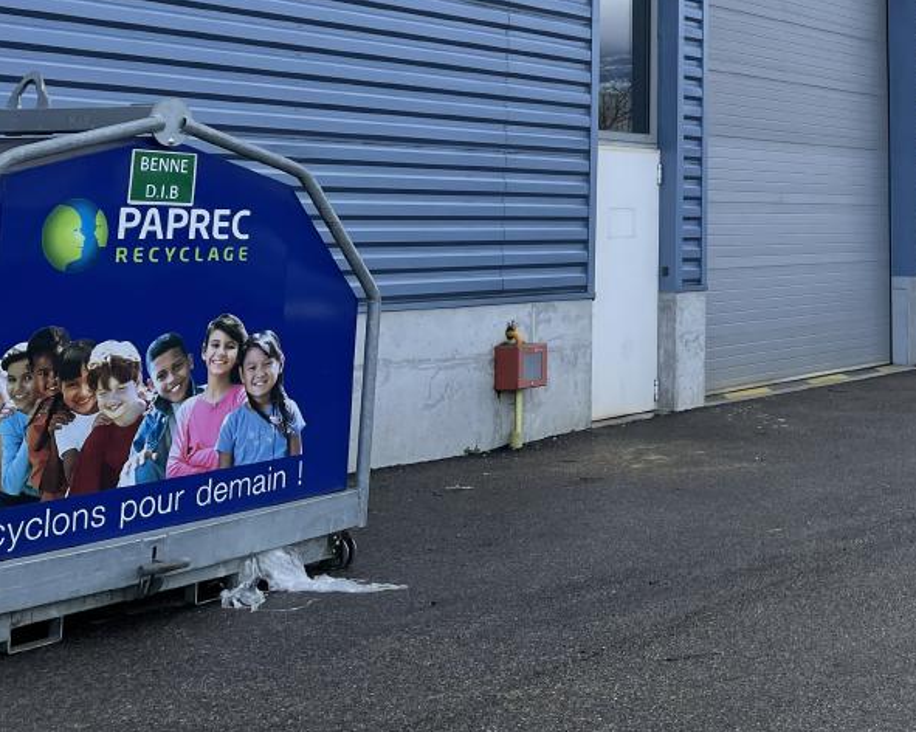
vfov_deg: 26.6
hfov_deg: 30.8
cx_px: 989
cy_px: 67
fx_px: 1490
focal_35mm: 55
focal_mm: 4.2
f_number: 1.6
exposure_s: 1/1511
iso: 32
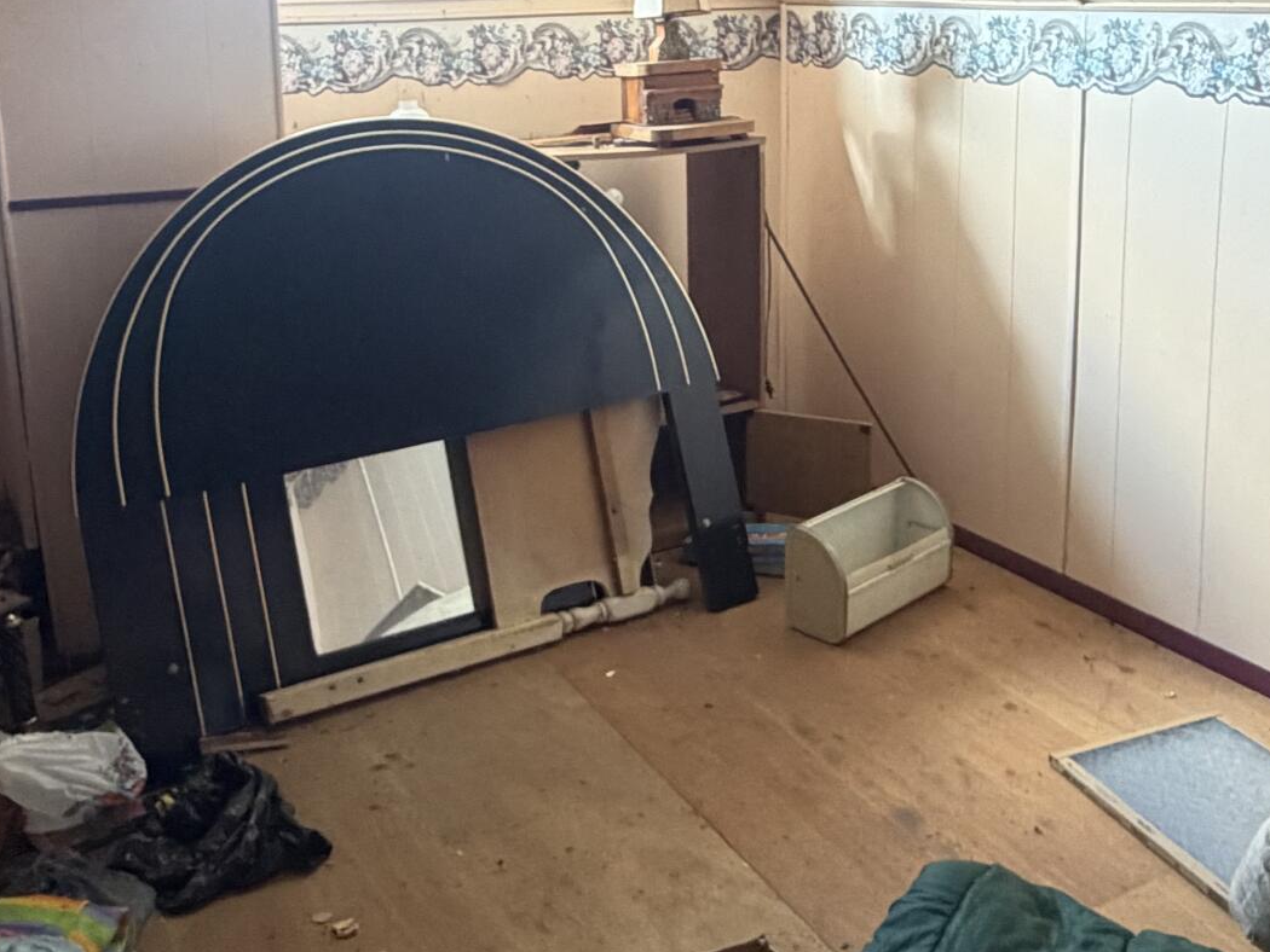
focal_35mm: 40
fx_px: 1468
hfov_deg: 46.8
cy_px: 323
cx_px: 625
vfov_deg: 35.6
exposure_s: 1/71
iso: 320
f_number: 2.2
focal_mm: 2.22
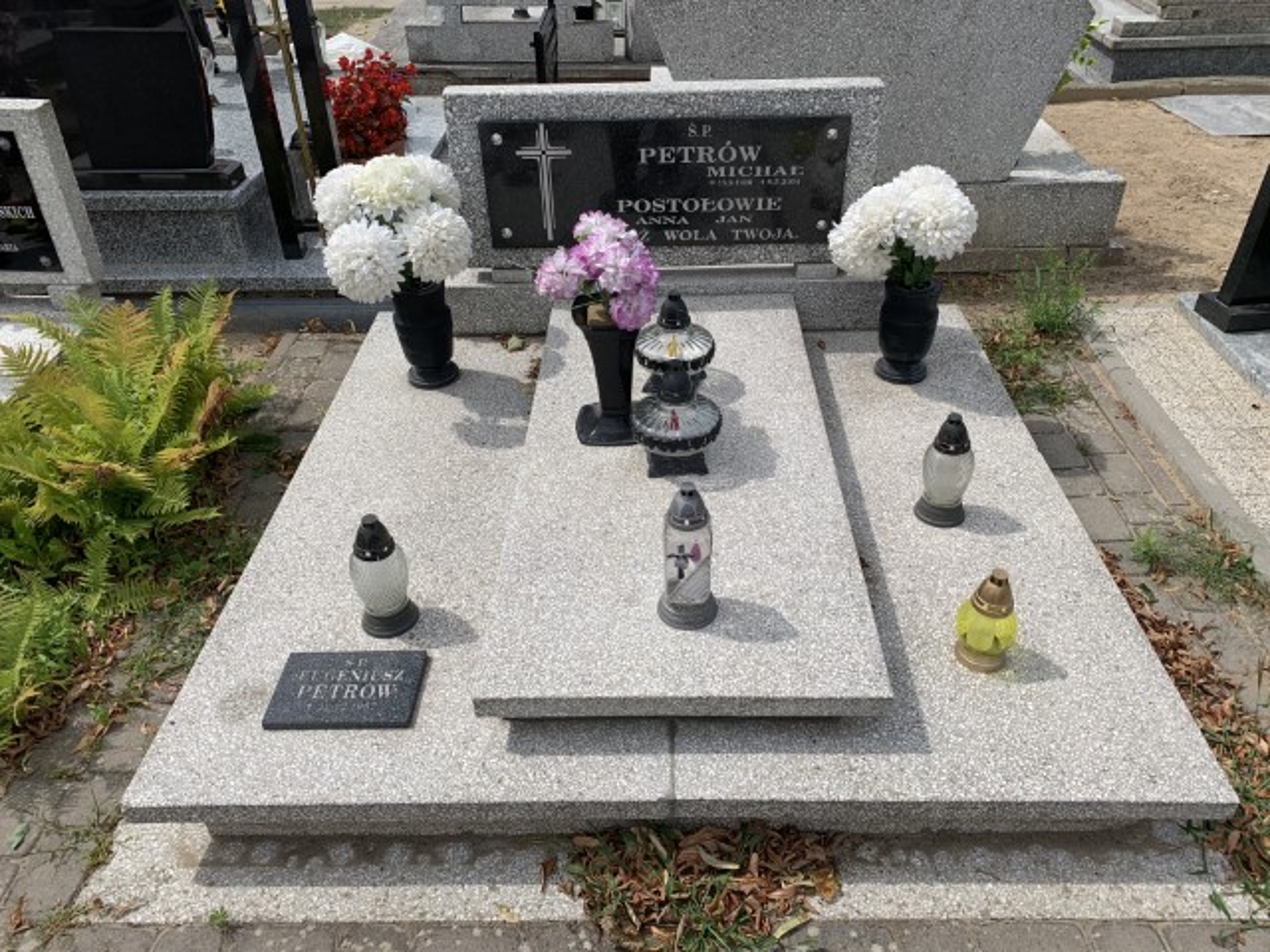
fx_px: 954
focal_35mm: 26
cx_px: 635
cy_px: 476
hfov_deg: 67.3
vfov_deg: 53.1
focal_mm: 4.25
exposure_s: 1/2833
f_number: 1.8
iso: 25
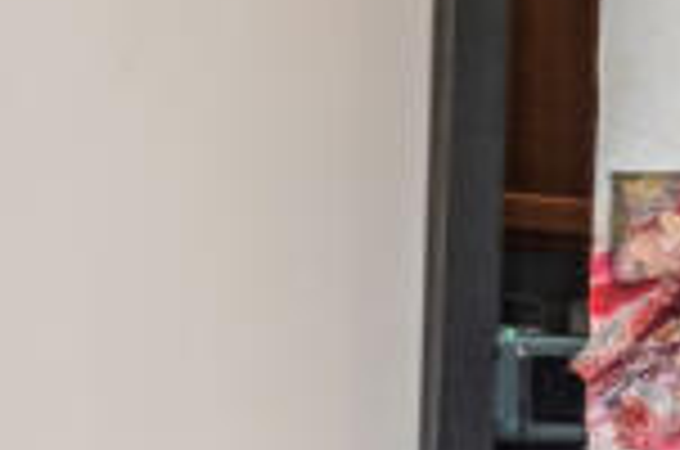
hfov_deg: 12.2
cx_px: 1909
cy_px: 385
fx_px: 1923
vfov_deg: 13.3
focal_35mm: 102
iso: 400
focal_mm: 10
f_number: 11
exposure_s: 1/3.33
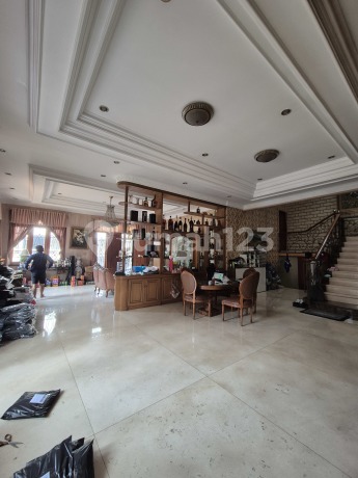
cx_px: 179
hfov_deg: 89.9
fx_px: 179
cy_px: 239
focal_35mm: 13
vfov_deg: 106.2
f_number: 2.2
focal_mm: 2.2
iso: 125
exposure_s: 1/50
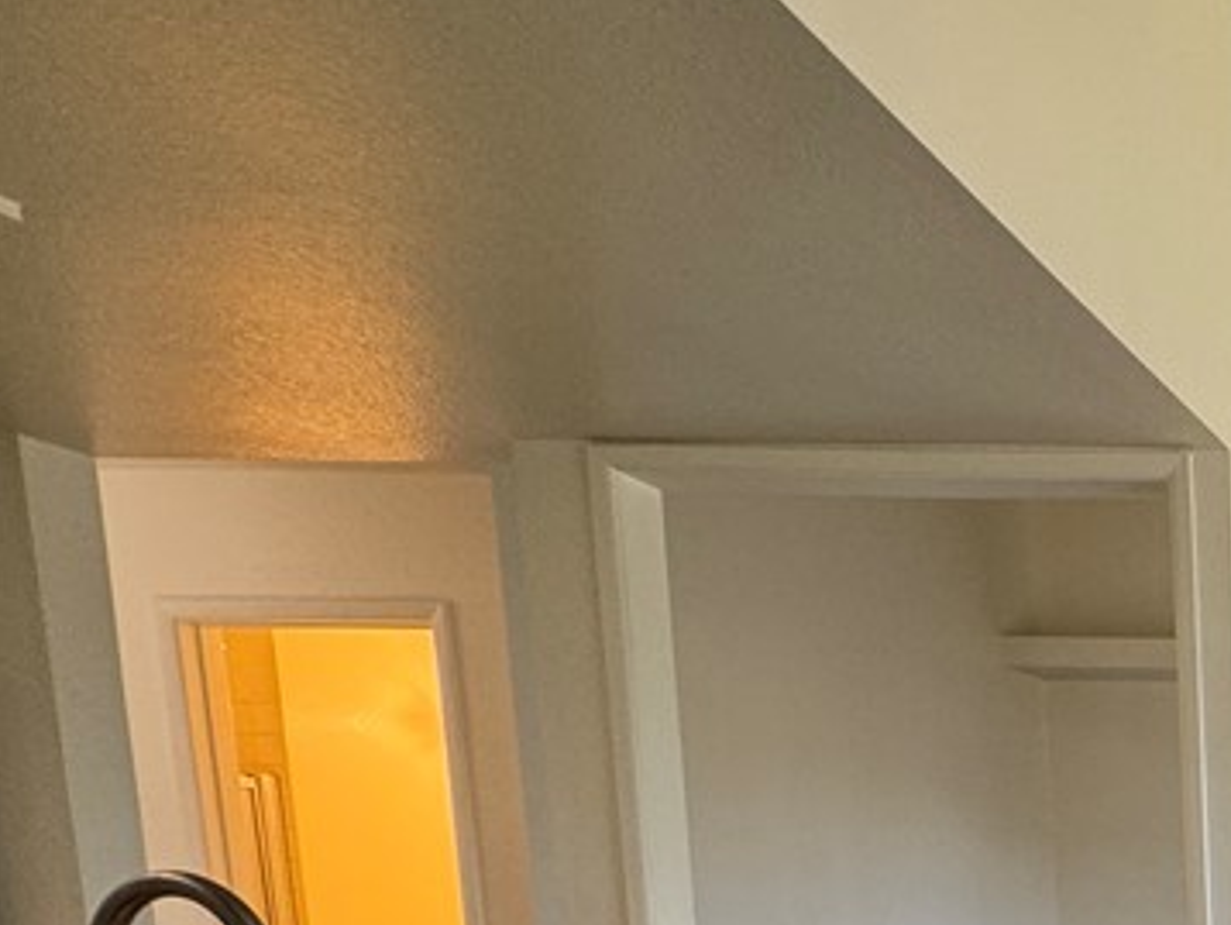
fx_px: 1423
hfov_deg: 31.8
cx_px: 1702
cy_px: 1121
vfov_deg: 30.4
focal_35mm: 40
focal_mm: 2.22
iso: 200
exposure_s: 1/120
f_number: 2.2
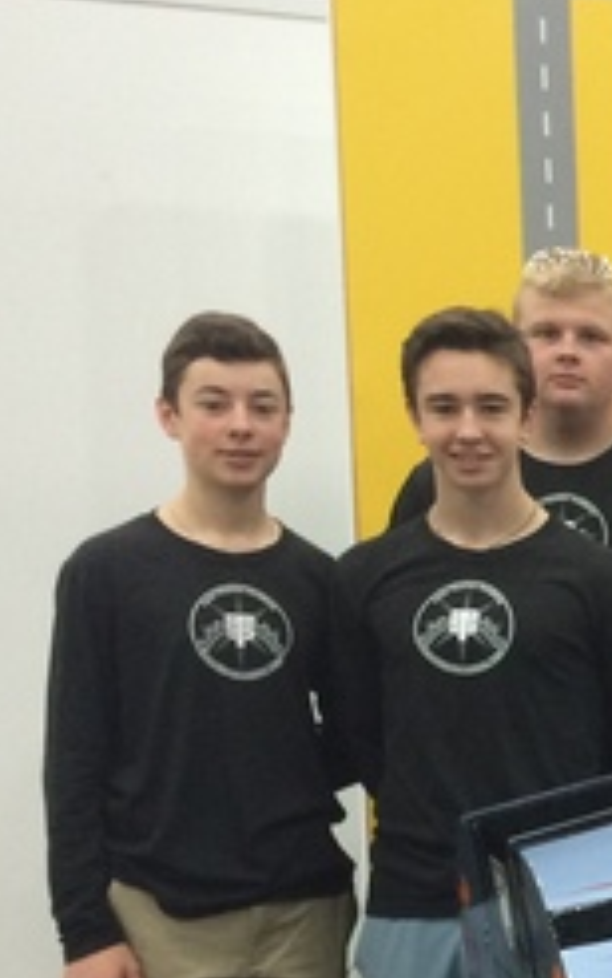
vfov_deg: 22.7
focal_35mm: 90
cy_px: 811
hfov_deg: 12.5
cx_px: 1300
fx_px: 2399
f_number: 2.2
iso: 100
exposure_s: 1/30
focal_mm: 4.15
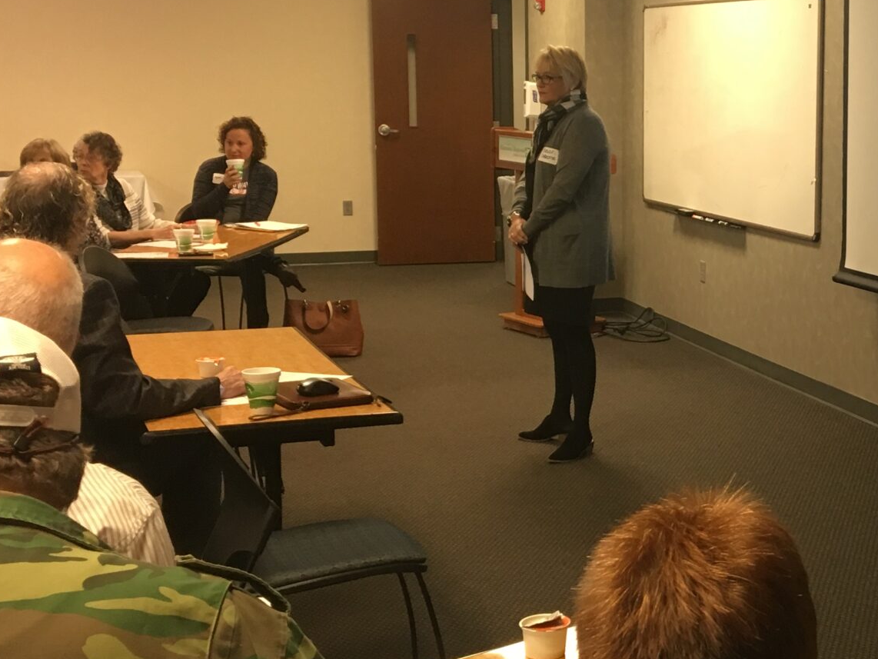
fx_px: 1649
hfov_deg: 28.8
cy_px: 271
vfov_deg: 22.6
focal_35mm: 65
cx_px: 767
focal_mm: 4.15
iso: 80
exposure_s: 1/30
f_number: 2.2
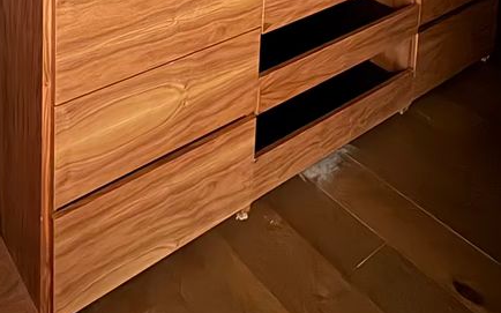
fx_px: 560
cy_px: -198
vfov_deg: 22.9
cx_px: 104
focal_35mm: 41
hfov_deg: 45.9
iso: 2000
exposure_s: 1/8
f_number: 2.2
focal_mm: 2.22
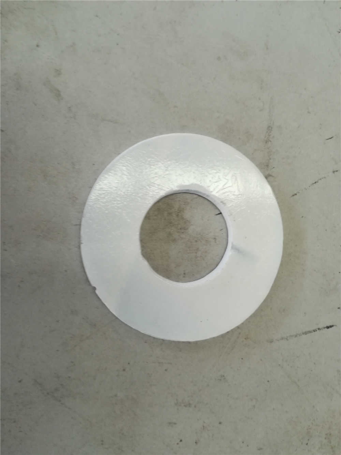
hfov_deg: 53.1
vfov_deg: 67.3
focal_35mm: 26
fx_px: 341
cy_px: 228
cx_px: 170
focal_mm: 3.83
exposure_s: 1/30
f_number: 2.2
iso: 200
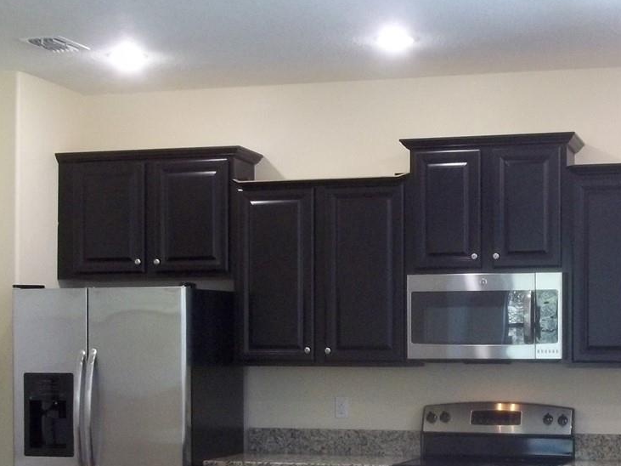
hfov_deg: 27.7
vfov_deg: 20.8
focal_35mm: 70
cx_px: 379
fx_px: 1256
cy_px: 356
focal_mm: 5.7
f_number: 2.9
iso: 160
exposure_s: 1/25
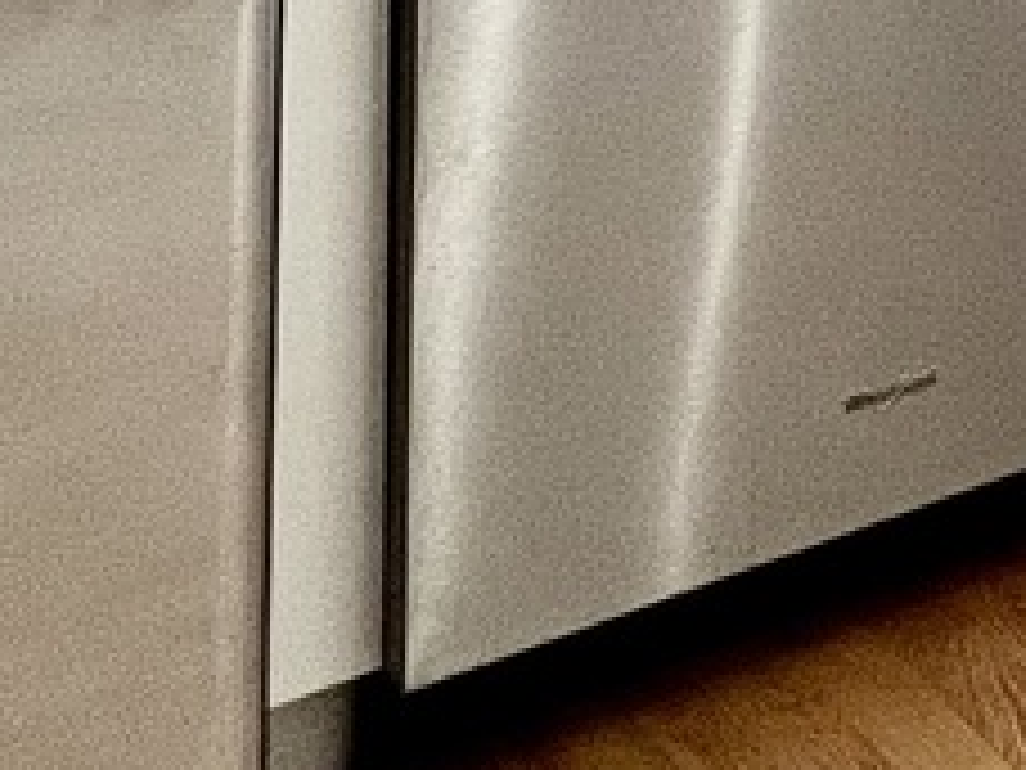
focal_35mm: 82
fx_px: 2430
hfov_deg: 16.3
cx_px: 2210
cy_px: -883
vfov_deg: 14.3
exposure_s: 1/120
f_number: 1.8
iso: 100
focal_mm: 1.57
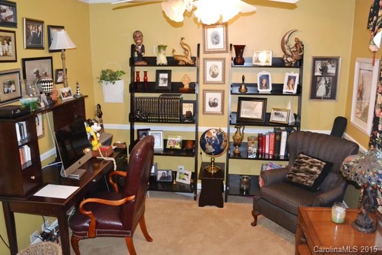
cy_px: 128
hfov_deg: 61.9
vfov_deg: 43.6
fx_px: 318
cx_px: 191
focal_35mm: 30
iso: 3200
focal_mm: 20
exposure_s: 1/60
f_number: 3.8
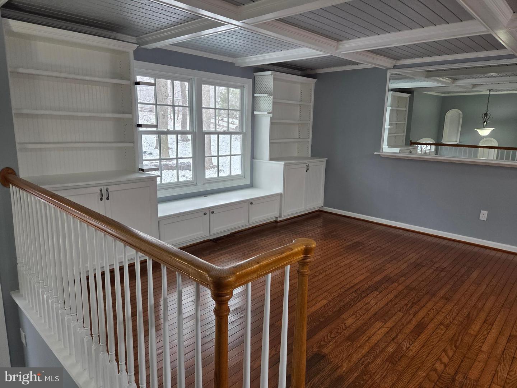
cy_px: 194
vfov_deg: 58.9
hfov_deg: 73.9
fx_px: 344
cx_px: 258
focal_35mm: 23
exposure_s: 1/120
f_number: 1.8
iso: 160
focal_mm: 5.4
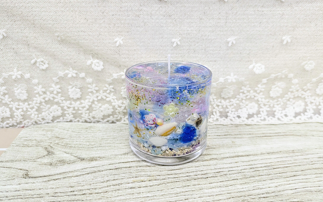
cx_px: 160
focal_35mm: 27
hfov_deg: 68.4
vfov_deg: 46.0
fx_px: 238
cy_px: 107
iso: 255
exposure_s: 1/100
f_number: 1.89
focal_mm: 5.43
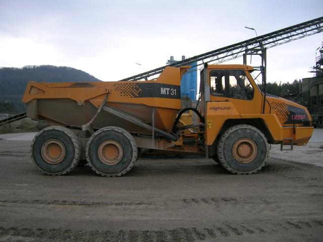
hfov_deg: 52.6
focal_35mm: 35
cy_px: 121
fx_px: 327
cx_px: 162
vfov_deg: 40.7
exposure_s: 1/266
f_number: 2.8
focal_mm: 5.4
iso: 50
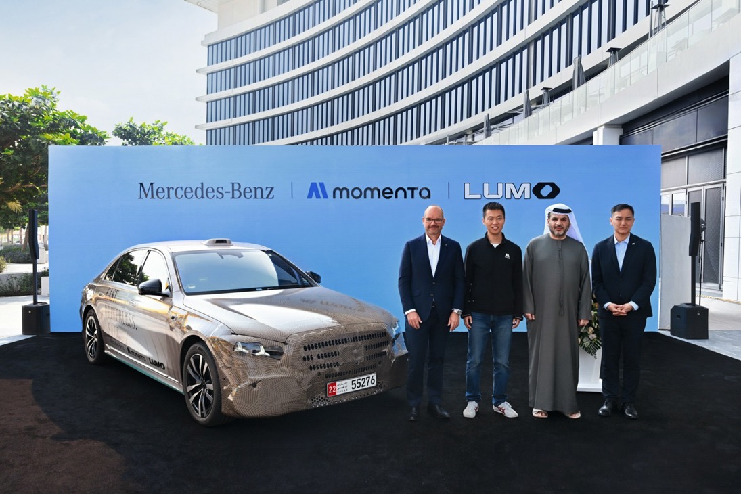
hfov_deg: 73.7
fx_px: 494
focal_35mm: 24
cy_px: 247
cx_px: 370
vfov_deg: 53.1
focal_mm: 24
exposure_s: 1/250
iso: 320
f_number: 5
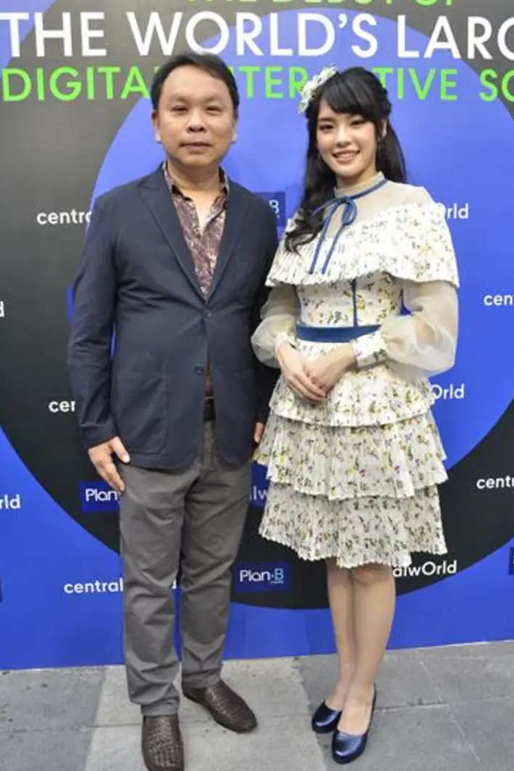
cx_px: 248
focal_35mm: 30
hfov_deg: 43.6
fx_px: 642
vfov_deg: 61.9
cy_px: 396
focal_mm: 18
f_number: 4.5
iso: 800
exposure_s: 1/200
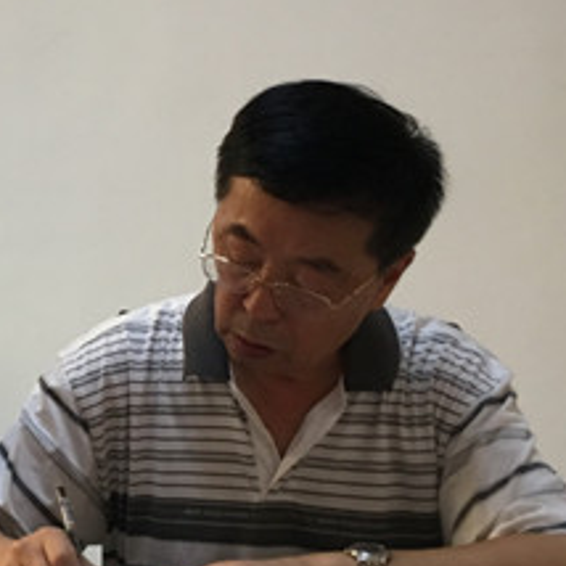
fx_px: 1554
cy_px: 176
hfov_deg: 19.9
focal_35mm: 84
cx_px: -34
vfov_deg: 20.6
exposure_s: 1/17
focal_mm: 4.15
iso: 80
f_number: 2.2
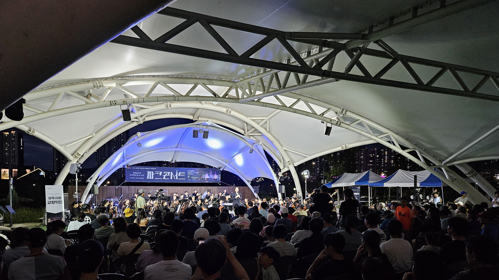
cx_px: 252
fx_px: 344
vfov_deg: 43.6
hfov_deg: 71.9
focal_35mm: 26
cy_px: 192
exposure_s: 1/120
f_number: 1.8
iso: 1000
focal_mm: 5.4
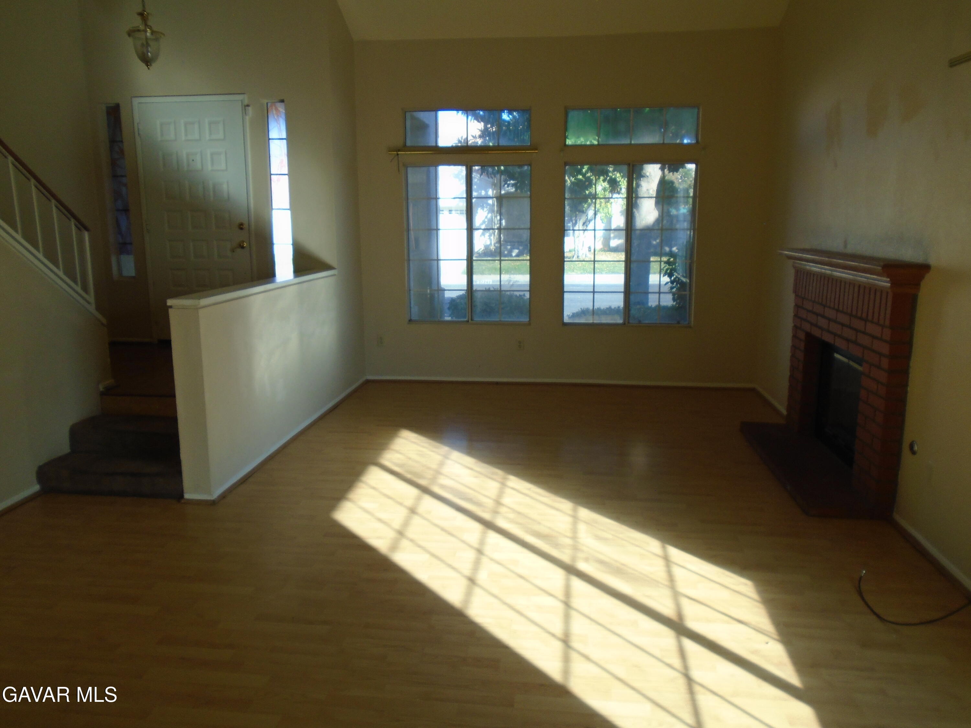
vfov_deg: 53.1
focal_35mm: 26
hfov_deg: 67.3
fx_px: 729
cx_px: 486
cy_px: 364
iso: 100
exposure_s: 1/200
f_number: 3.2
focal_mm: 4.6
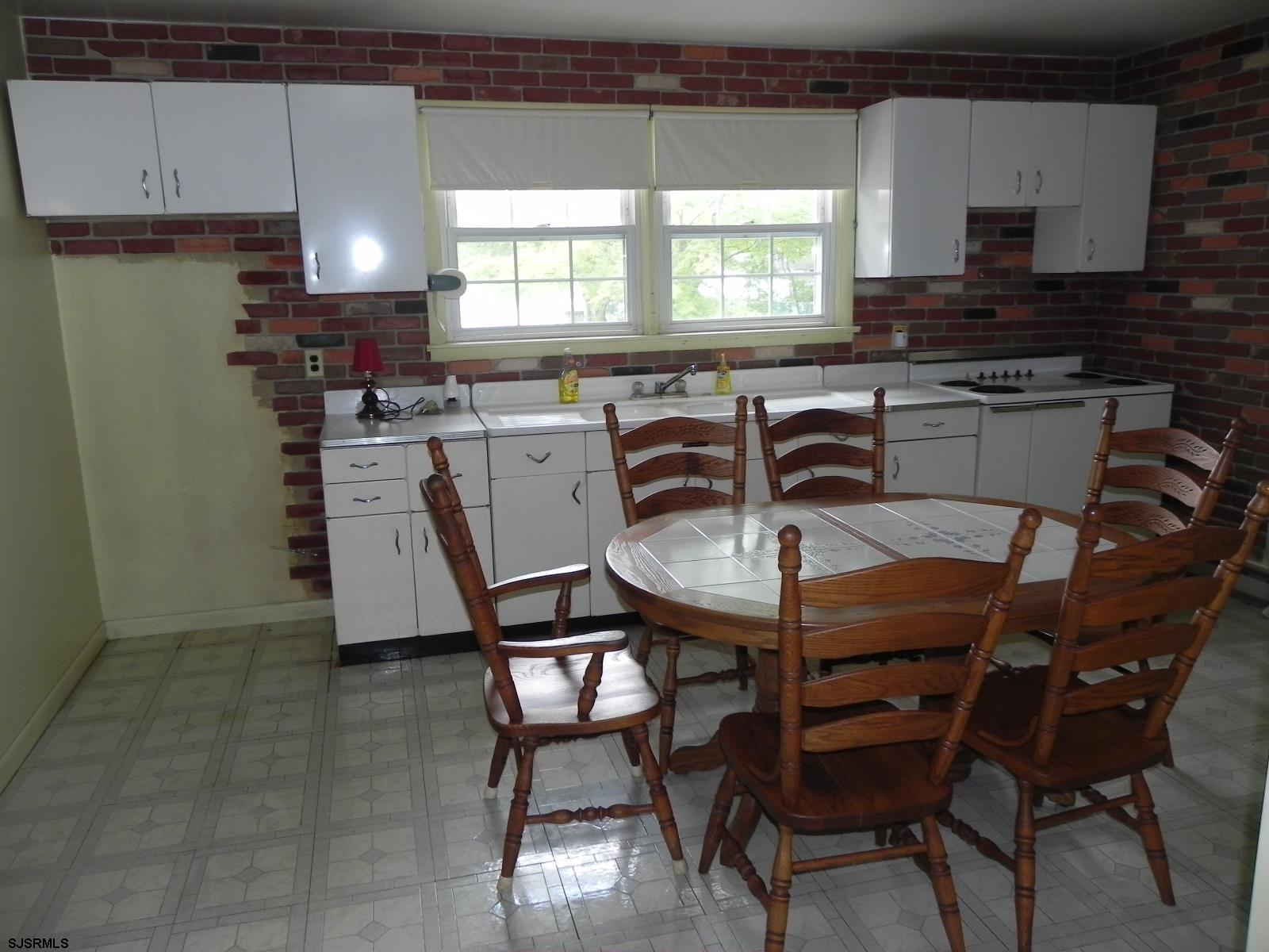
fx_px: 953
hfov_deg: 67.3
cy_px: 476
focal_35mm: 26
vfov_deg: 53.1
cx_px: 634
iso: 160
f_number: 2.8
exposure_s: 1/34.5
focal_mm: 4.6
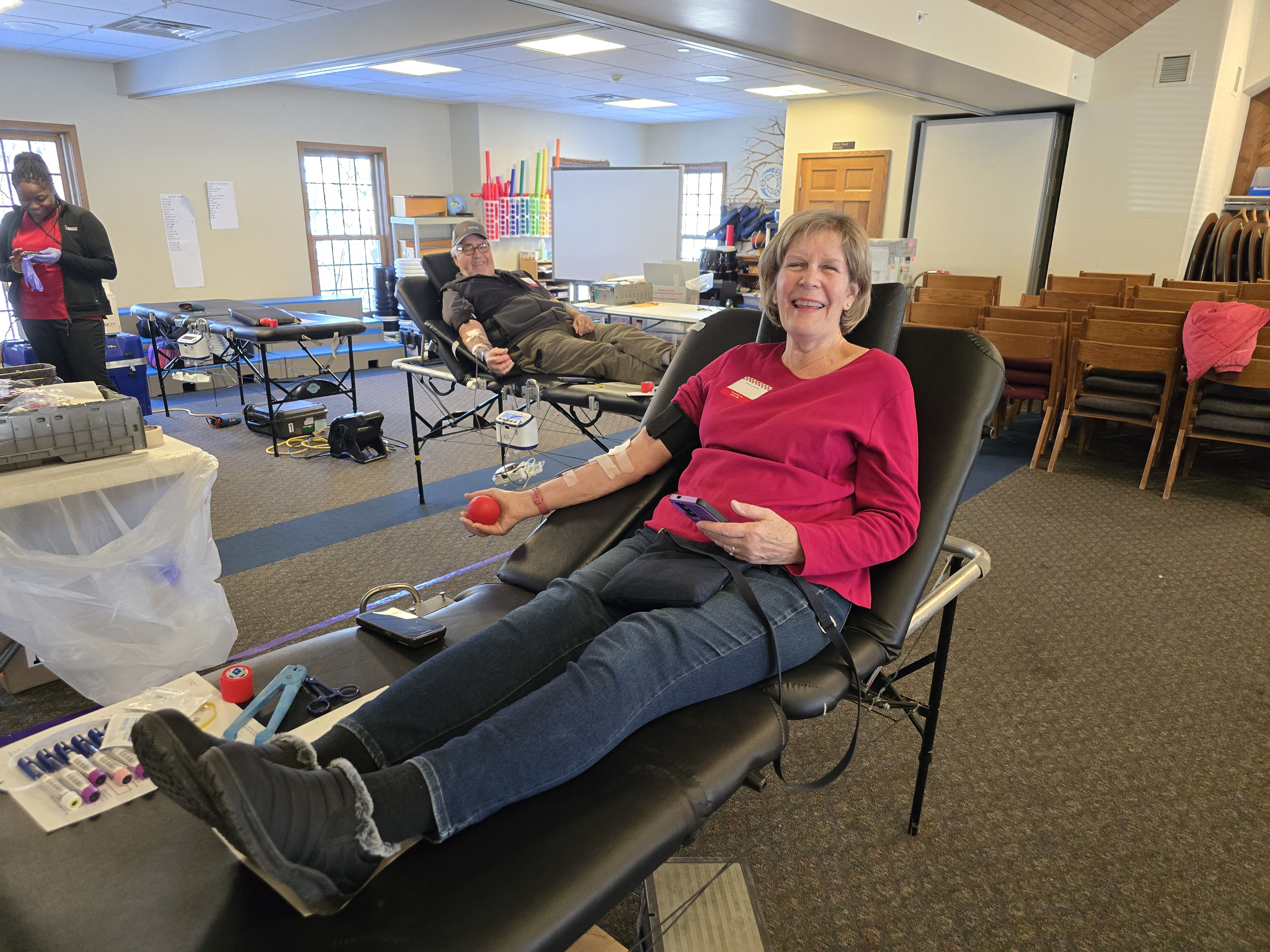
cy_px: 476
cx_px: 635
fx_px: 844
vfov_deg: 58.9
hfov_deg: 73.9
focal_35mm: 23
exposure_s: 1/120
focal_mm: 6.3
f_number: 1.7
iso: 640
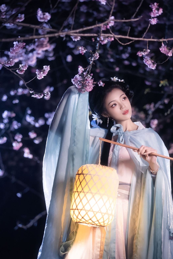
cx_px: 86
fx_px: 829
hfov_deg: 11.9
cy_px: 130
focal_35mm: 115
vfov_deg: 17.8
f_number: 2.8
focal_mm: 115
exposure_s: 1/200
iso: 5000
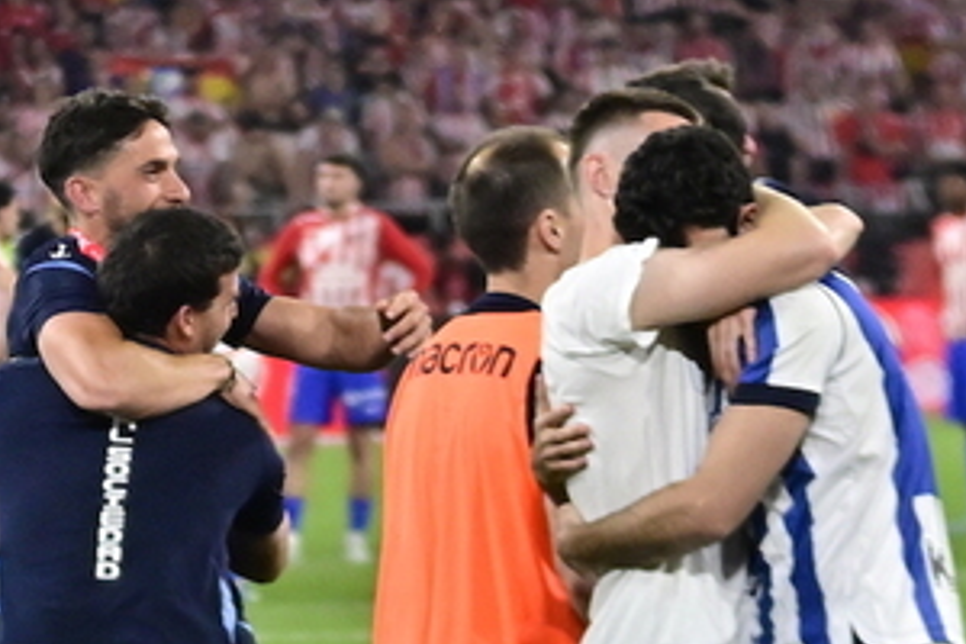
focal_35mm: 561
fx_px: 15052
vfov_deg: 2.5
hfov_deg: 3.7
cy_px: 496
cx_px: -277
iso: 3200
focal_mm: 120
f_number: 4
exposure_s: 1/1000
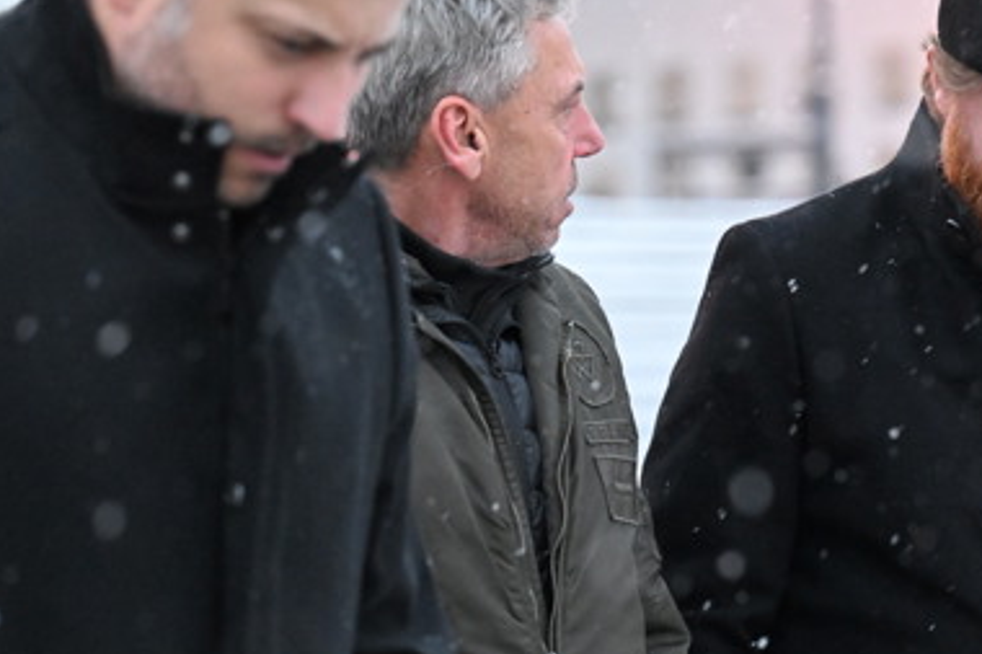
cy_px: 336
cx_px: 837
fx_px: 6189
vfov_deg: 6.0
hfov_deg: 9.0
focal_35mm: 227
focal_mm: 125
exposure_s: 1/320
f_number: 4
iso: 10000
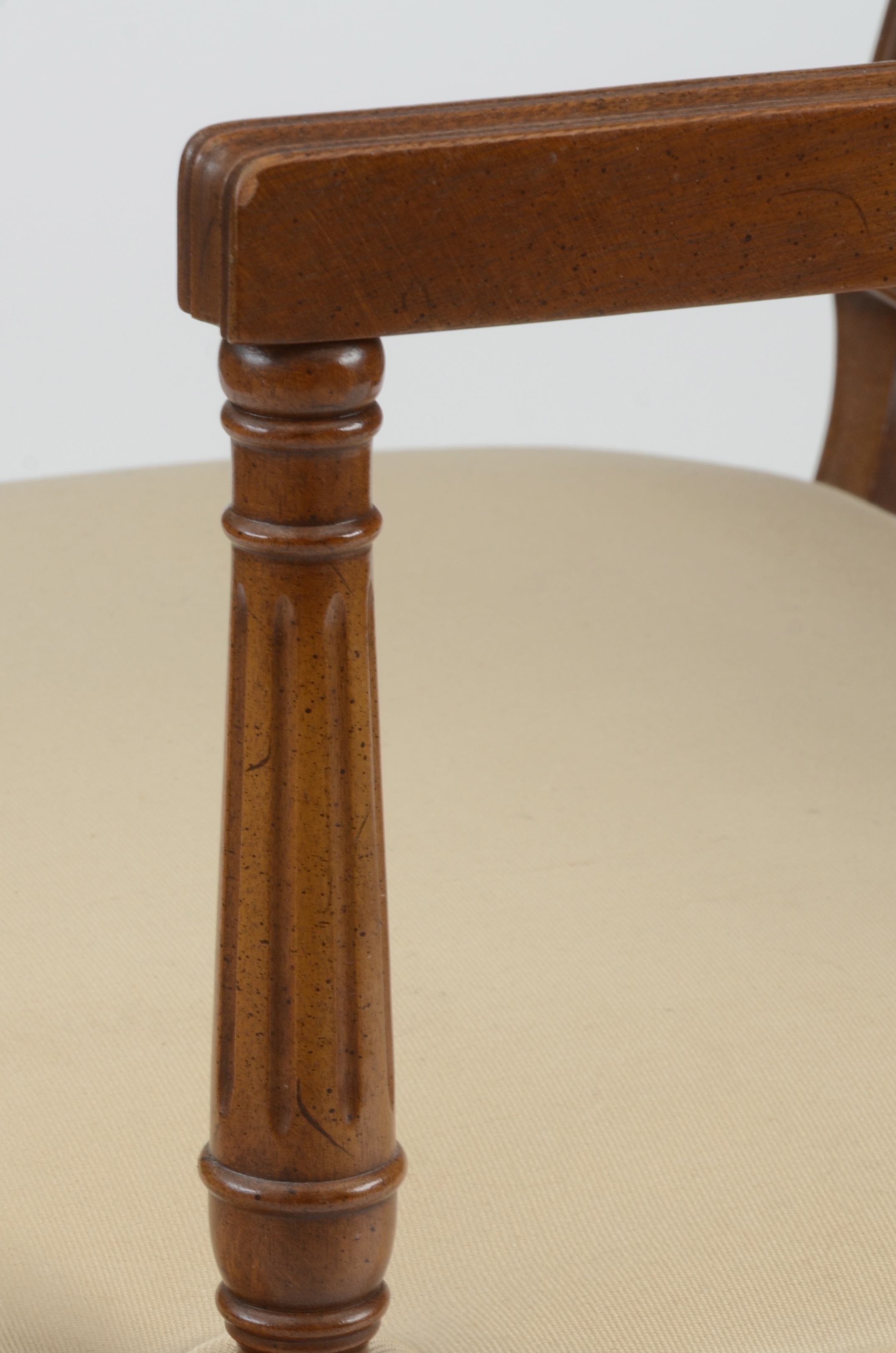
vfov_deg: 10.6
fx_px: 7303
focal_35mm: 195
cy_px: 980
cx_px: 468
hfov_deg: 7.0
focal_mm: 85
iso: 200
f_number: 11
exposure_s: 1/125
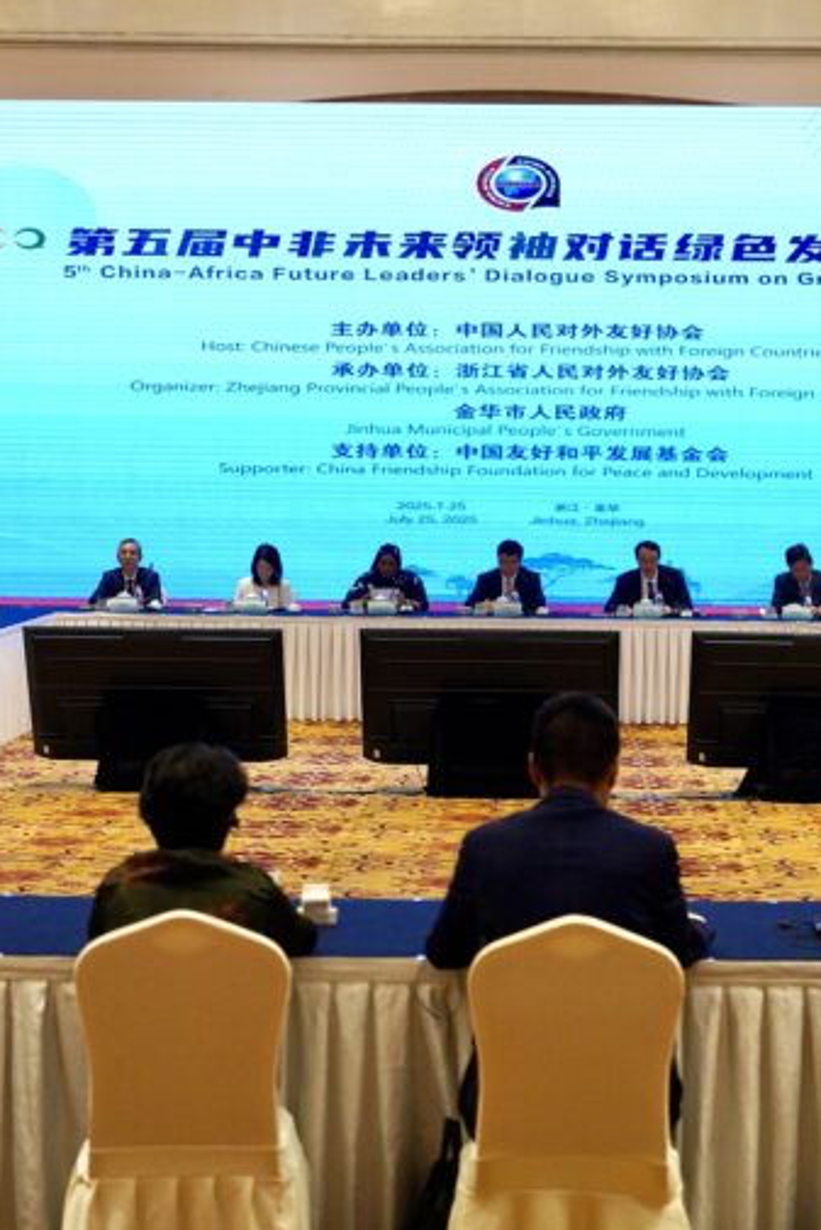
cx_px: 524
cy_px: 616
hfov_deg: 17.9
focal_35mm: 76
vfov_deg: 26.6
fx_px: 2598
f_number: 2.5
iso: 2000
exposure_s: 1/1000
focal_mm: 50
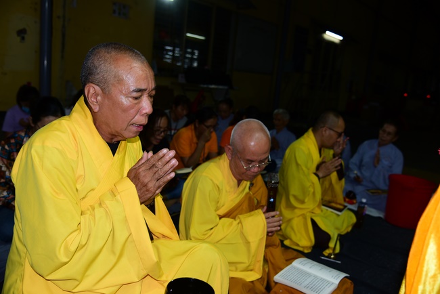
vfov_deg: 41.2
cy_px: 147
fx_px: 391
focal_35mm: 32
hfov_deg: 58.7
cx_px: 220
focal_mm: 32
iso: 320
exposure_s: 1/60
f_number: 4
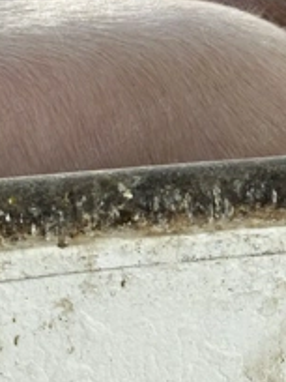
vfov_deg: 20.3
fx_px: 1036
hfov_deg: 15.7
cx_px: 150
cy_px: 17
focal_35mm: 94
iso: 250
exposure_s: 1/50
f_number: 1.78
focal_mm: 6.86
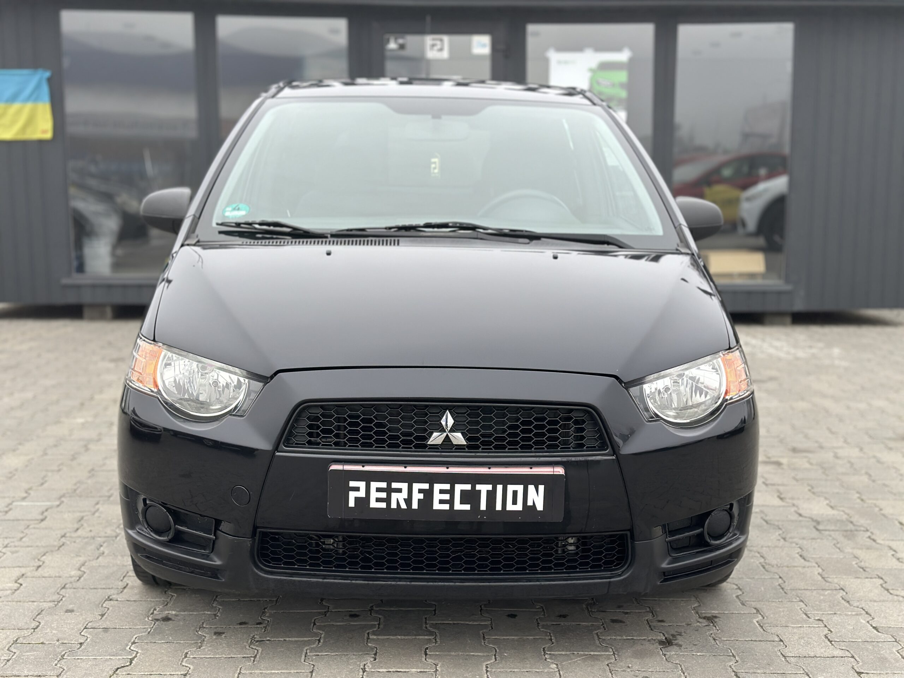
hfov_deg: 39.7
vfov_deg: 30.3
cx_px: 452
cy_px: 339
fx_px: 1254
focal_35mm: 48
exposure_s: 1/1000
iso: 80
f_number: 1.78
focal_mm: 6.86
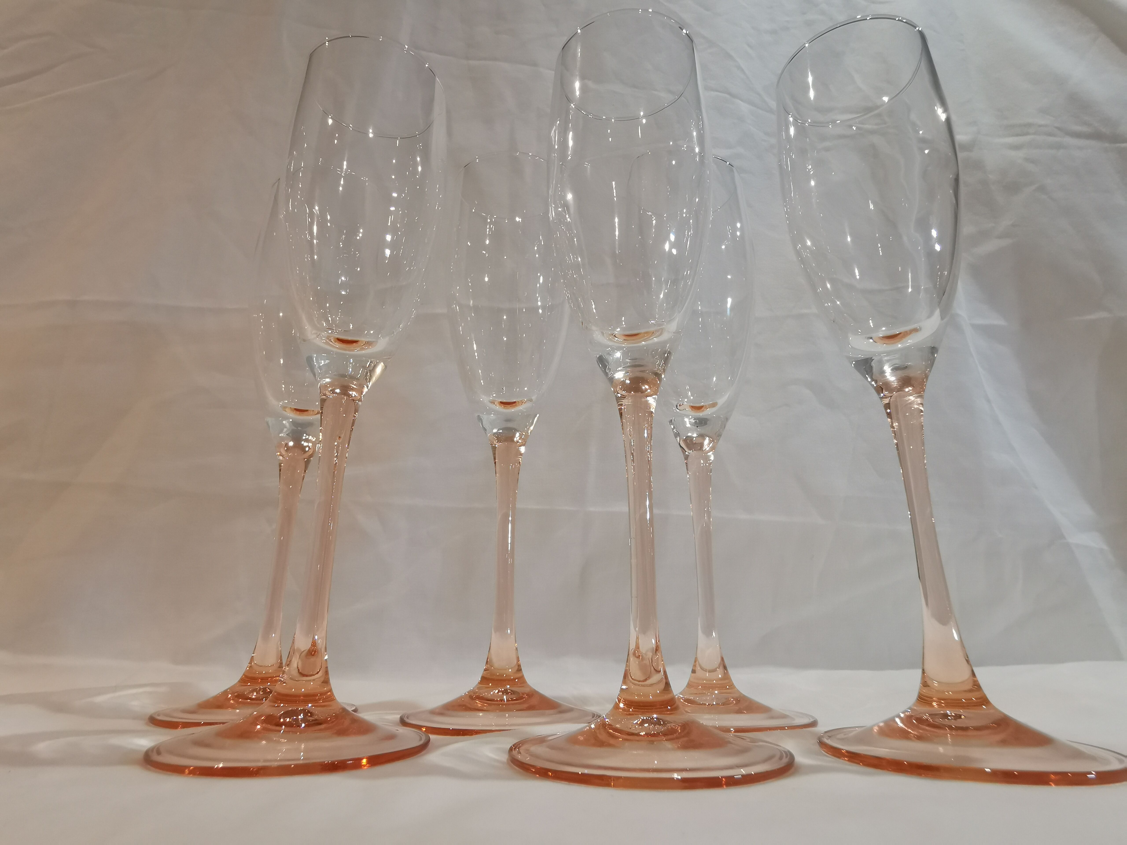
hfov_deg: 81.7
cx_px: 564
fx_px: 651
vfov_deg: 66.0
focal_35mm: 20
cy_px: 422
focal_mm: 2.35
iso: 200
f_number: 2.2
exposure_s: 1/50
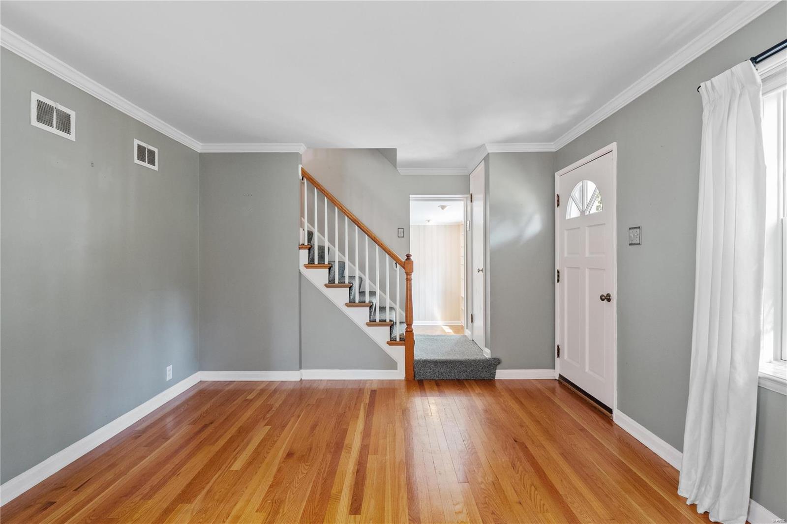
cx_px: 394
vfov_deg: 73.7
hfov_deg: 96.7
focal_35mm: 16
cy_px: 262
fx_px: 350
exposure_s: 1/2
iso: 400
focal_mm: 8
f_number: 6.3
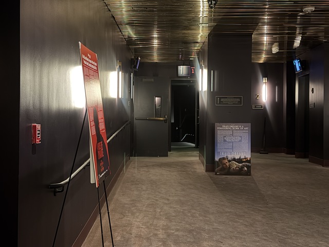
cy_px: 124
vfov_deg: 30.3
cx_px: 164
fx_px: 456
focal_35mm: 48
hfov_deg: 39.7
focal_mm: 6.76
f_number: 1.78
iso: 500
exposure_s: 1/4
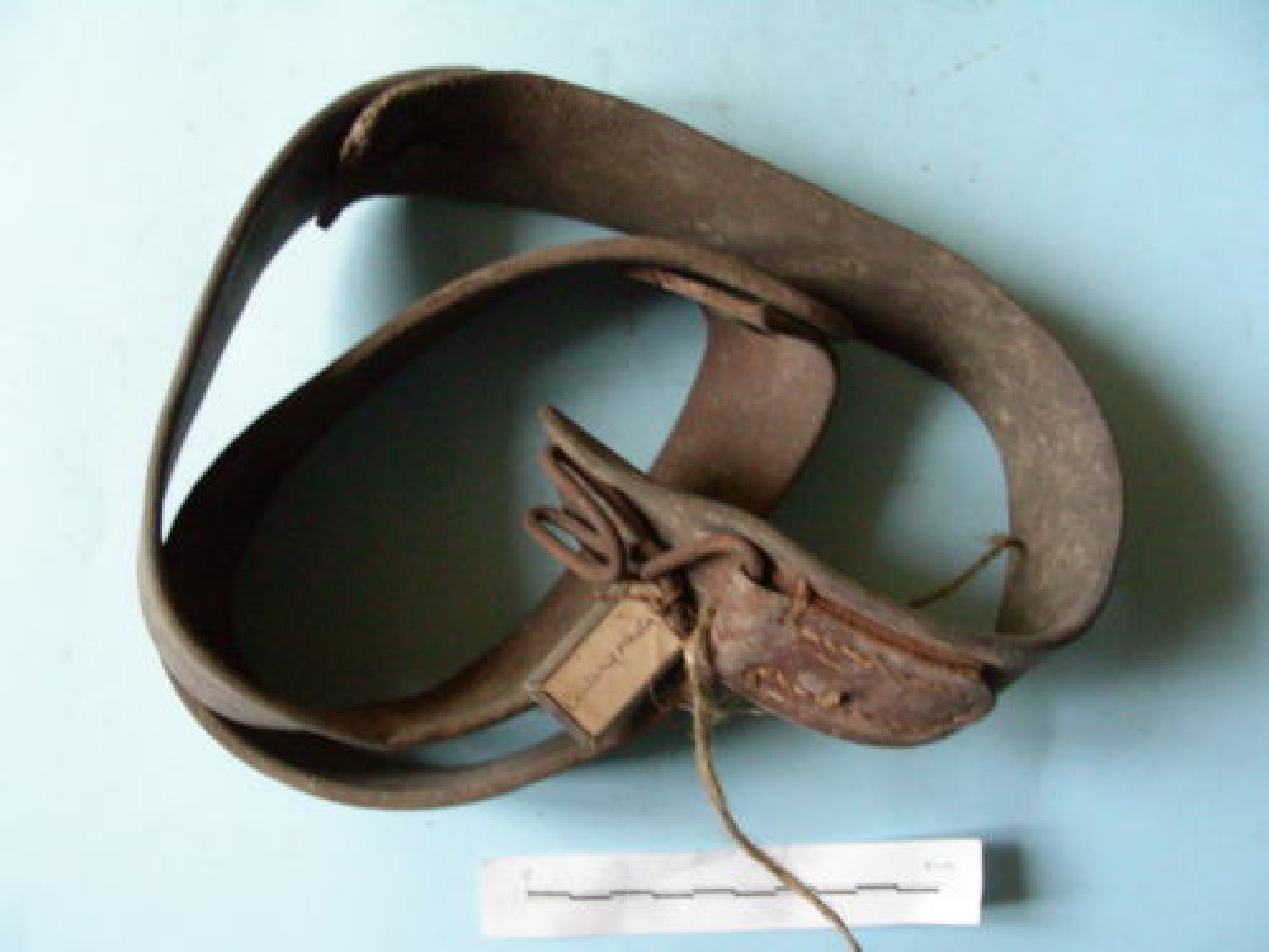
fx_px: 1393
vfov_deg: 37.7
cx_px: 634
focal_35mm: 38
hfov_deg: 49.0
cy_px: 476
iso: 400
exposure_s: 1/36.1
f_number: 3.5
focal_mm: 6.3
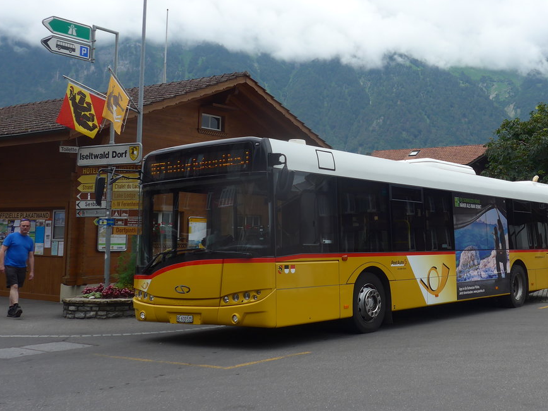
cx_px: 363
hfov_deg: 40.0
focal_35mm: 47
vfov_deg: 30.7
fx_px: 744
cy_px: 144
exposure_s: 1/1300
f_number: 2.8
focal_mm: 7
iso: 80
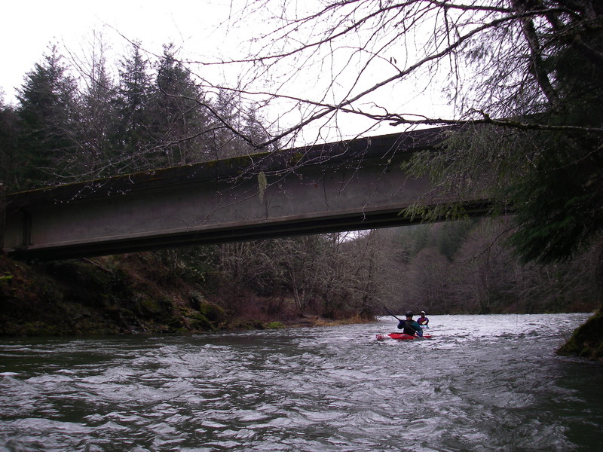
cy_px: 226
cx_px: 302
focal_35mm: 38
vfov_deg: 37.7
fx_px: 662
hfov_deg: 49.0
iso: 64
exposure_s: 1/100
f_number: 3.3
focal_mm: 6.3
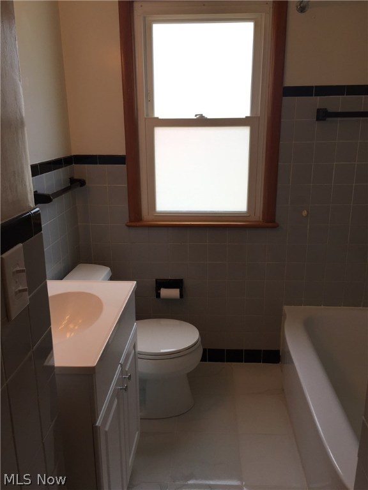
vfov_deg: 61.7
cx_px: 184
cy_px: 245
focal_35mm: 29
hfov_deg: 48.2
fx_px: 411
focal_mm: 4.15
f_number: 2.2
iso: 32
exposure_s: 1/120
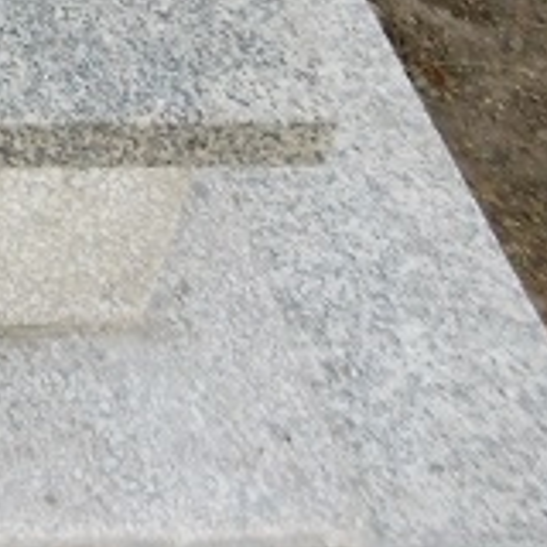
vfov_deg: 14.6
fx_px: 1895
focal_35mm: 106
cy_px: -414
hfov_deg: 14.0
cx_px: -537
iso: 100
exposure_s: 1/200
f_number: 3.1
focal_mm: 4.3
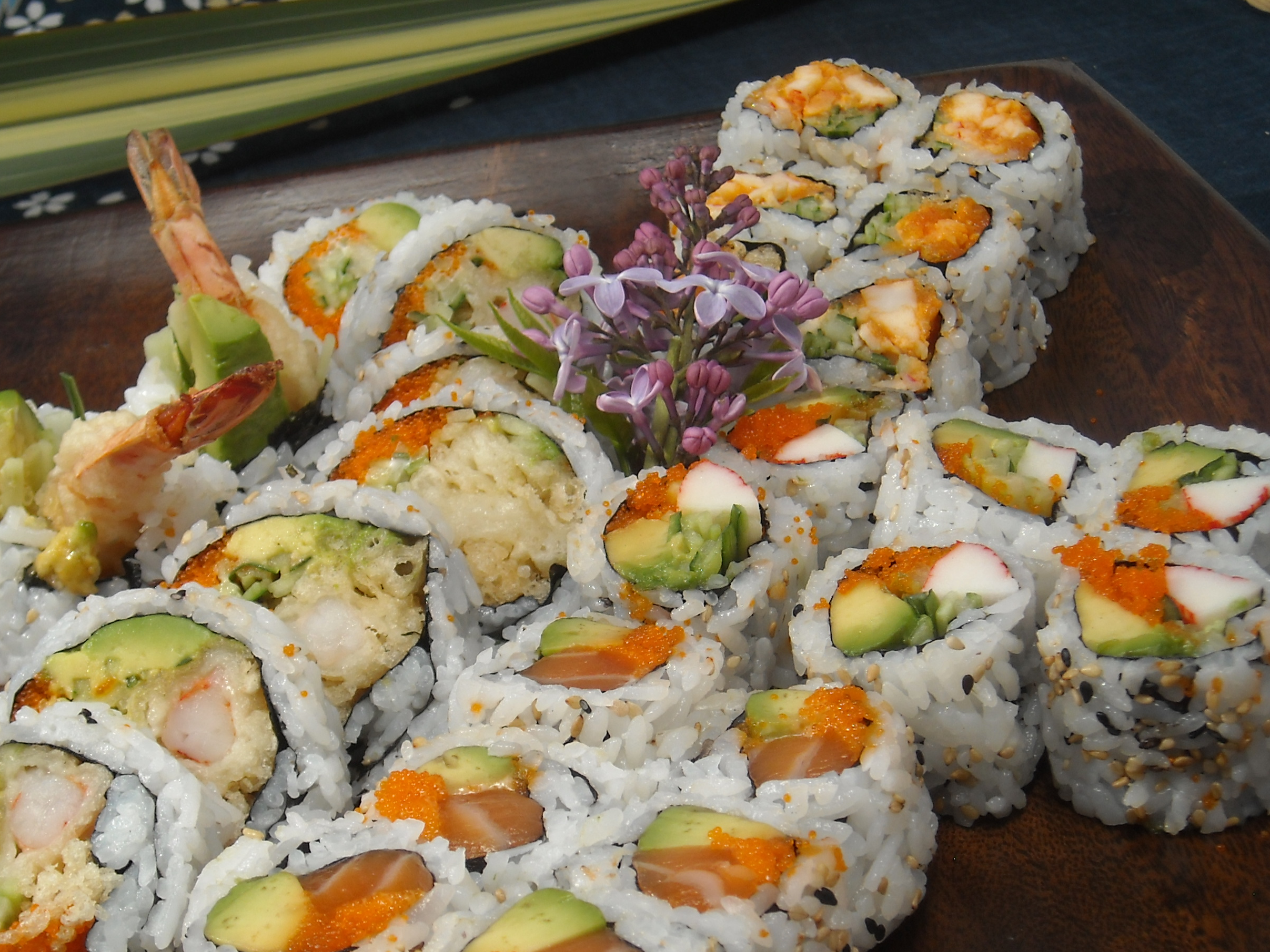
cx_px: 590
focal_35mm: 73
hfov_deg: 26.7
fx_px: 2679
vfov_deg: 20.1
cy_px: 606
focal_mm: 8.85
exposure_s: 1/284
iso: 64
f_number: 6.6
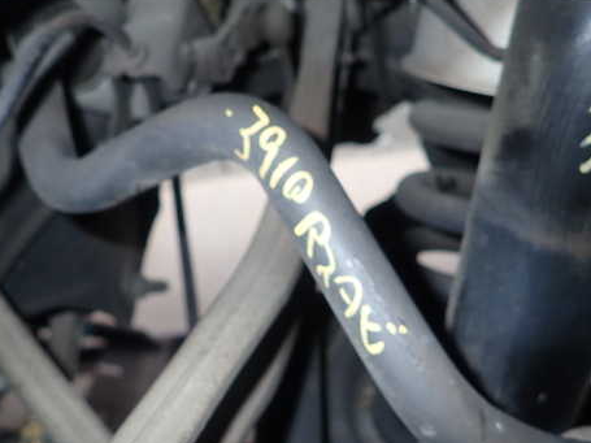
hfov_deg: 55.4
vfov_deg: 42.8
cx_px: 296
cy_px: 253
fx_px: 563
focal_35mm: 33
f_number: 5.6
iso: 200
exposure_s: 1/30
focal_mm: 4.5
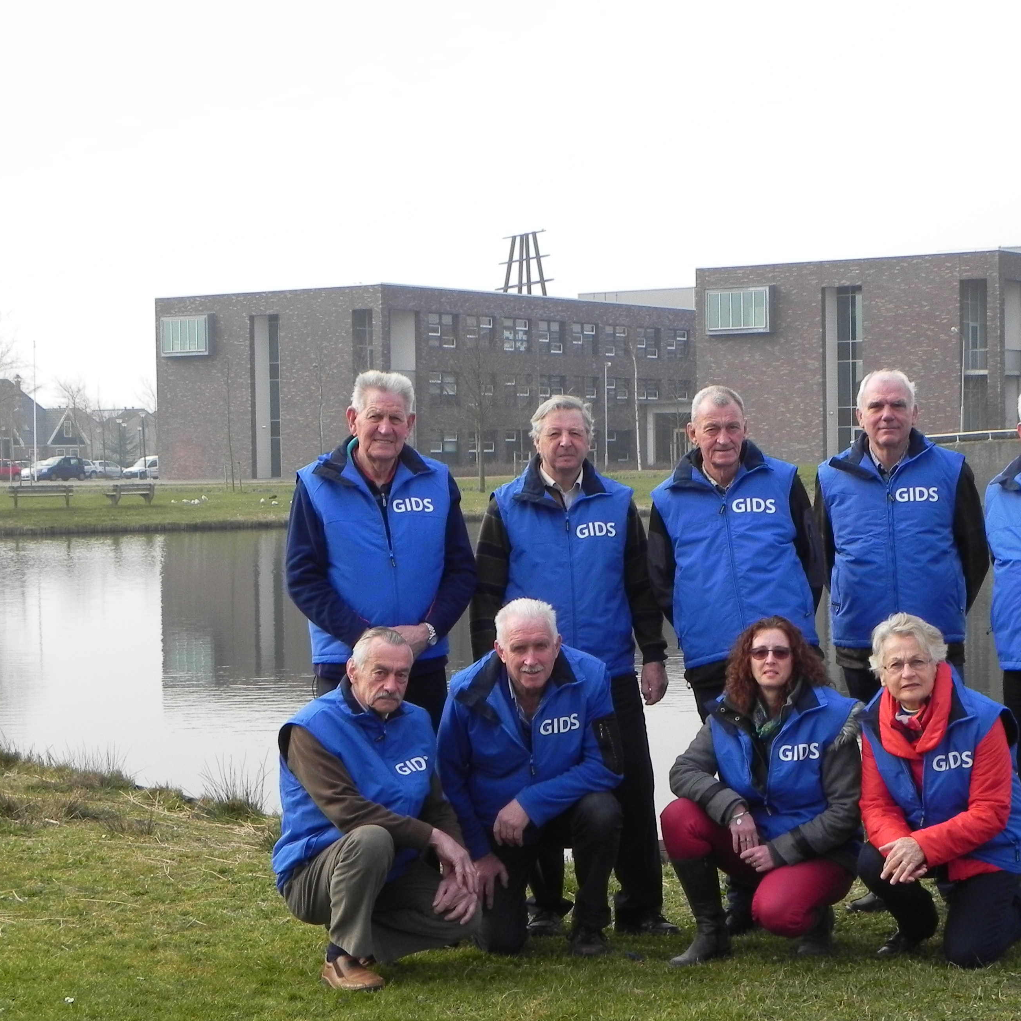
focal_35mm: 72
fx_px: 2403
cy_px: 535
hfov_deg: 23.9
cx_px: 694
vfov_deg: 24.0
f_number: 6.3
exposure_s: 1/267
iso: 160
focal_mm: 10.3
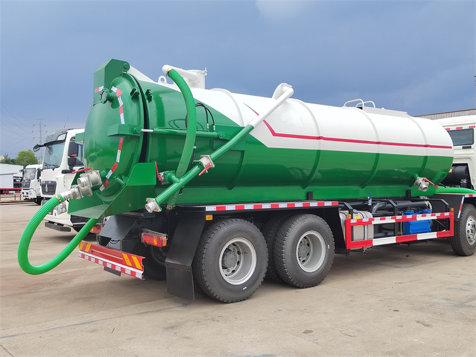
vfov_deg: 41.8
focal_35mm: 34
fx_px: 468
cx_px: 238
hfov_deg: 54.0
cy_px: 178
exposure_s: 1/1605
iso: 278
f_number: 1.9
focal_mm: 5.52
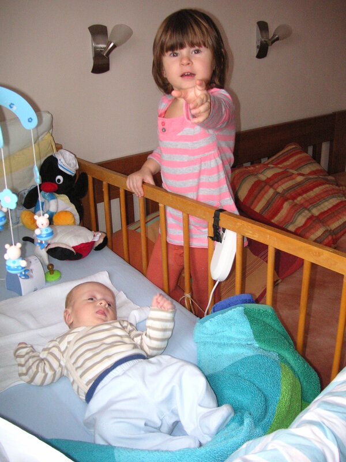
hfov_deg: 38.7
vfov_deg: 50.1
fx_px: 493
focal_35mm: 37
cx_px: 173
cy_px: 231
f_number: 2.8
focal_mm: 6.1
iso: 160
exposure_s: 1/45
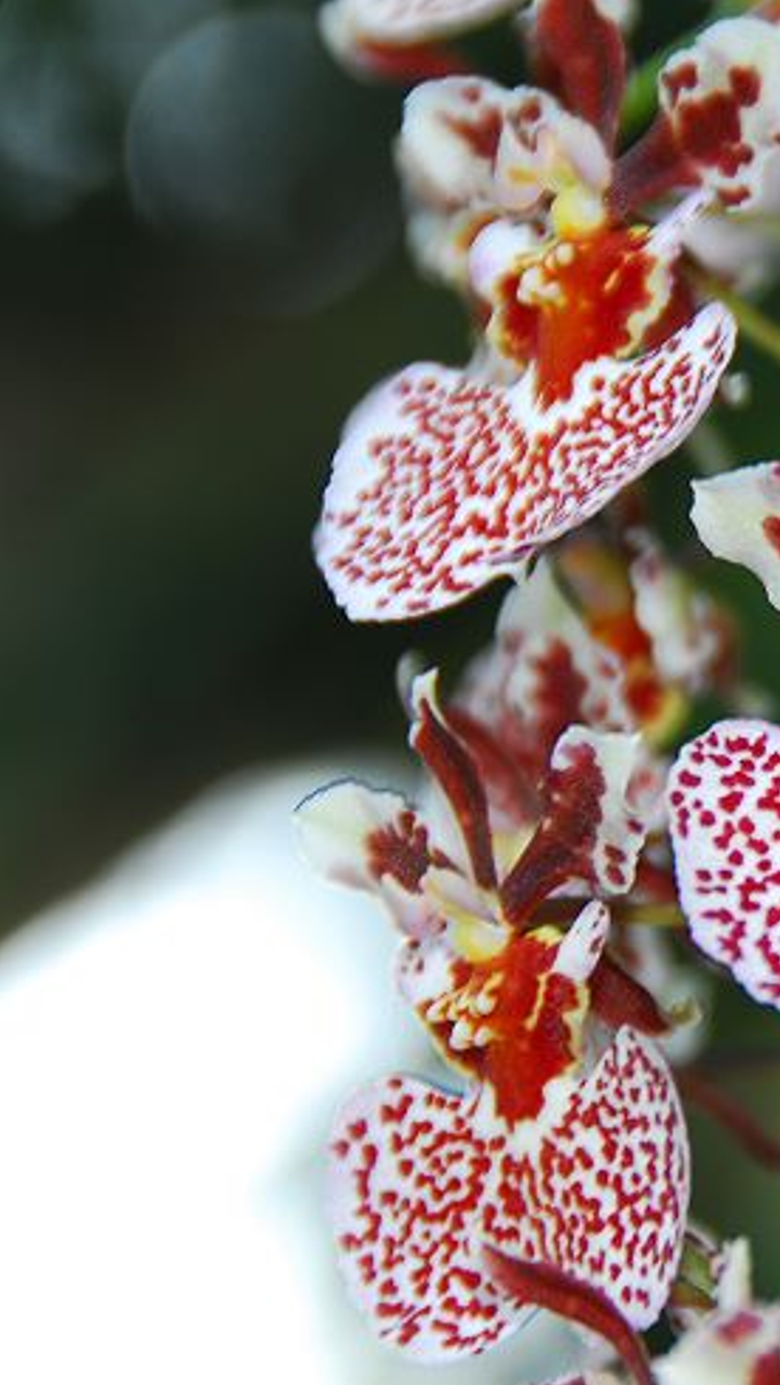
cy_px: 676
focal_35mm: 522
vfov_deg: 4.1
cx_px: 1008
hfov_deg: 2.3
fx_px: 19174
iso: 100
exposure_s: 1/30
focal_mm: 200
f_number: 5.6
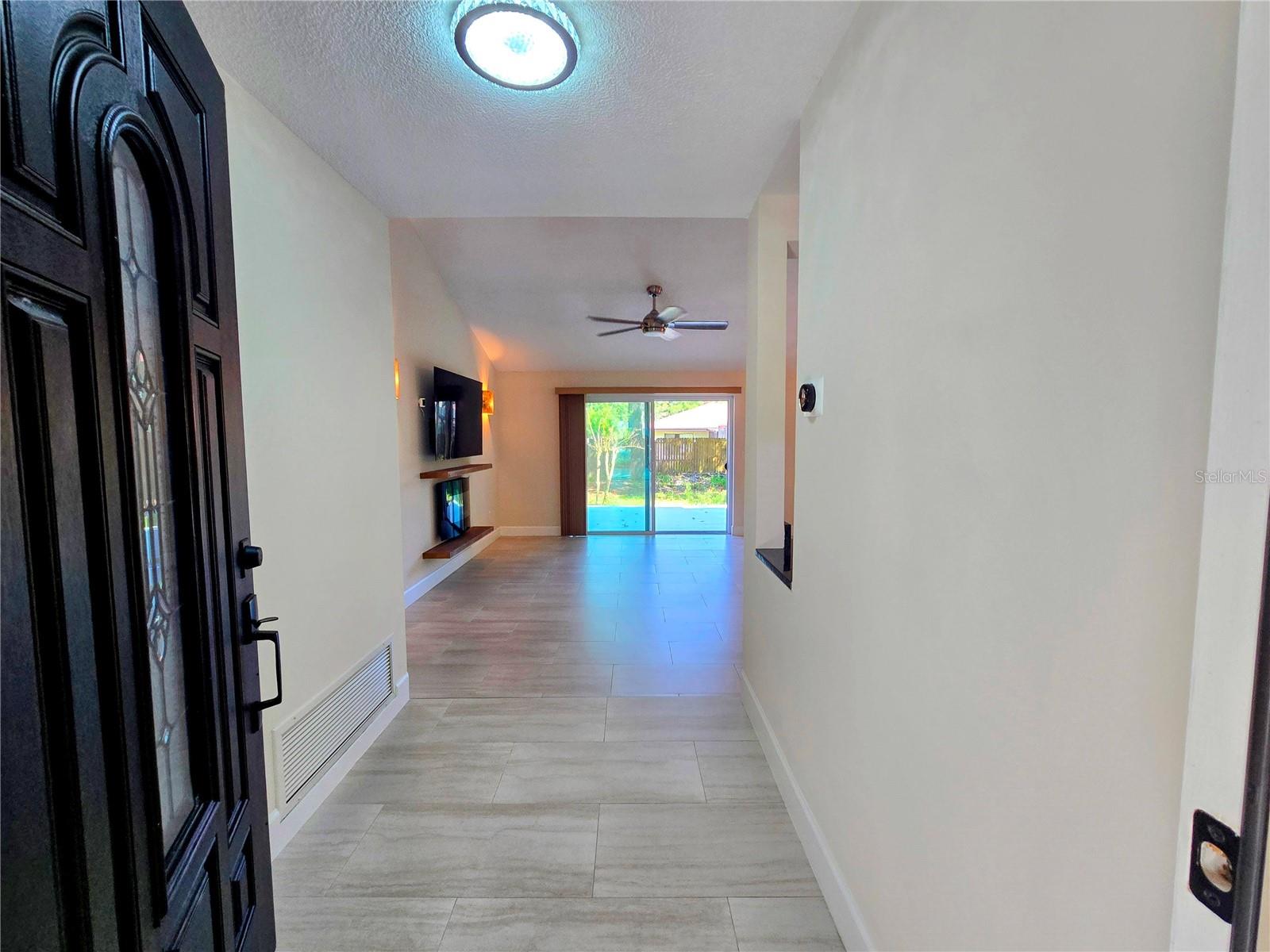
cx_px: 635
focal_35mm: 13
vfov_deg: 89.9
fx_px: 477
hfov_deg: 106.2
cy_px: 476
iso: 80
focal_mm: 2.2
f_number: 2.2
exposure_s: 1/60
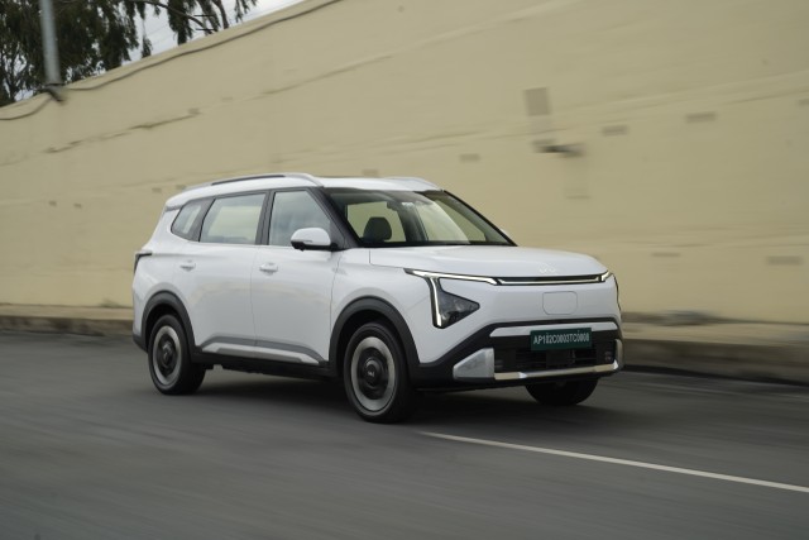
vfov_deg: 23.0
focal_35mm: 59
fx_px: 1326
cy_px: 270
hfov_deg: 33.9
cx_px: 404
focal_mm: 59
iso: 100
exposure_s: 1/30
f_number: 10
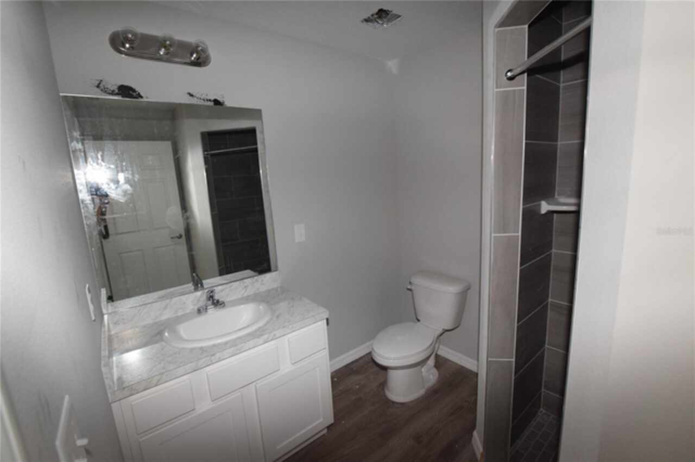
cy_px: 231
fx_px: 289
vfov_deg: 77.3
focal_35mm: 15
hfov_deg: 100.4
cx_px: 348
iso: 1600
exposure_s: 1/60
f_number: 8
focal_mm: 10
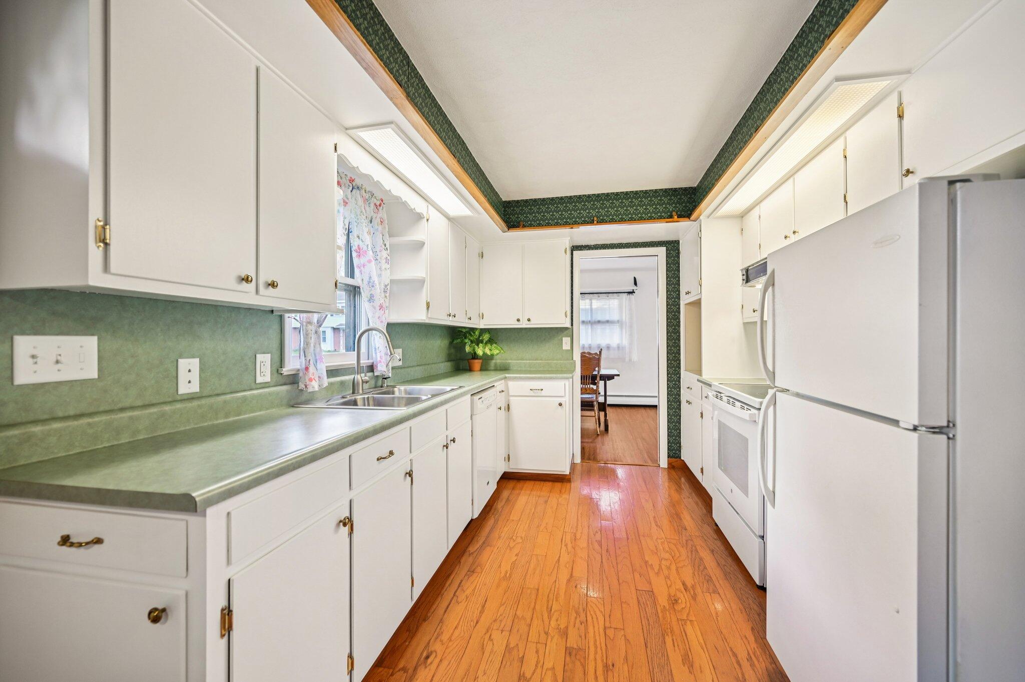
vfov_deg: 81.1
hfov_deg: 104.3
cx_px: 512
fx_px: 398
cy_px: 341
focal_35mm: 14
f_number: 4
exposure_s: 1/45
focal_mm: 14
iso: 400
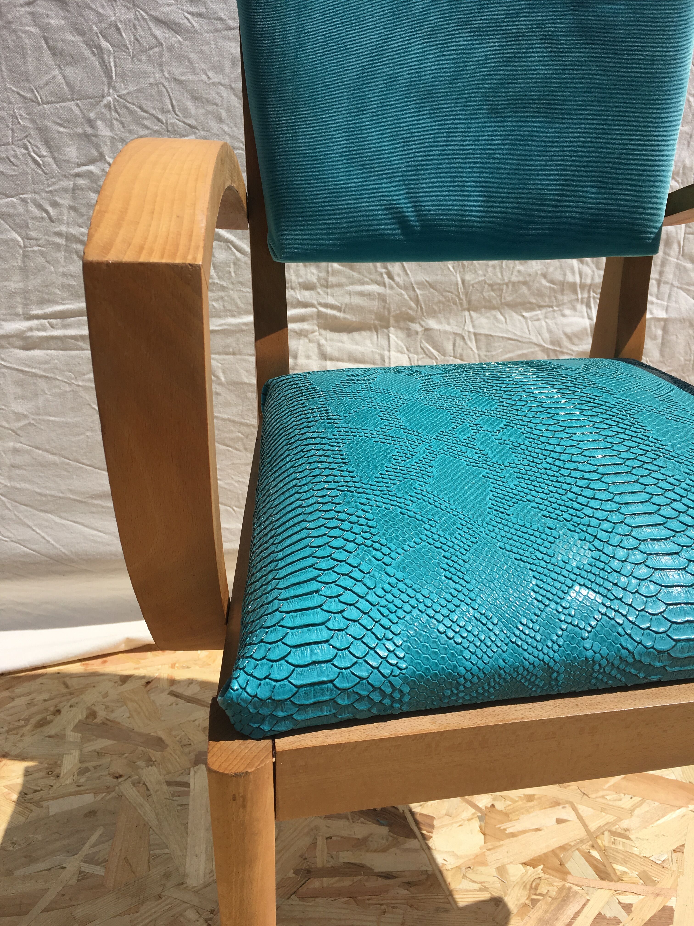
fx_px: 775
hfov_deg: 48.2
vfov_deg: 61.7
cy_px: 463
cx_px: 347
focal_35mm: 29
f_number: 2.2
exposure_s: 1/2481
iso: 25
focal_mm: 4.15
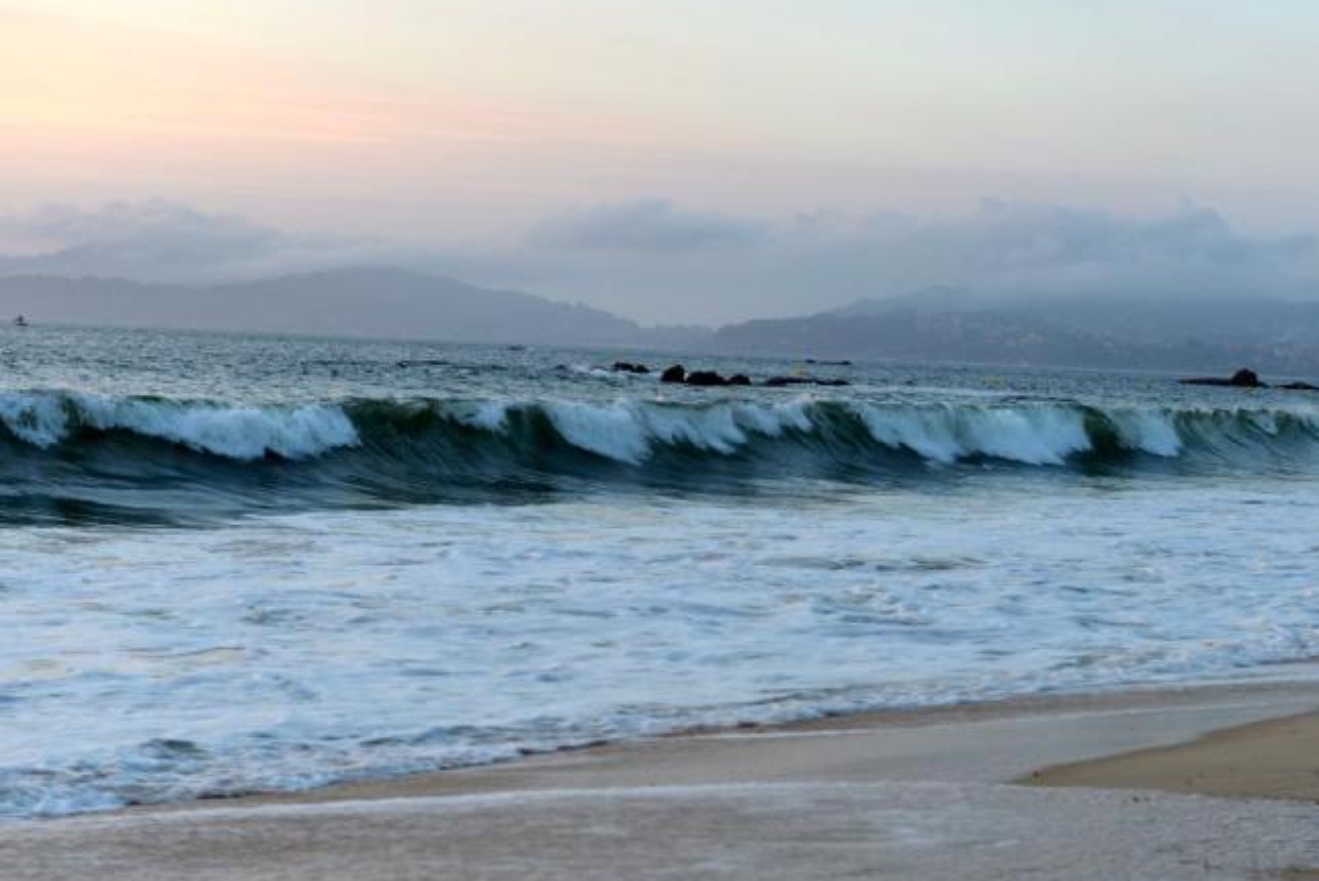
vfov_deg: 15.7
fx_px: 3189
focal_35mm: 87
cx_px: 754
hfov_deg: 23.4
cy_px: 432
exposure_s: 1/80
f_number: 6.3
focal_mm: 70
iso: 160
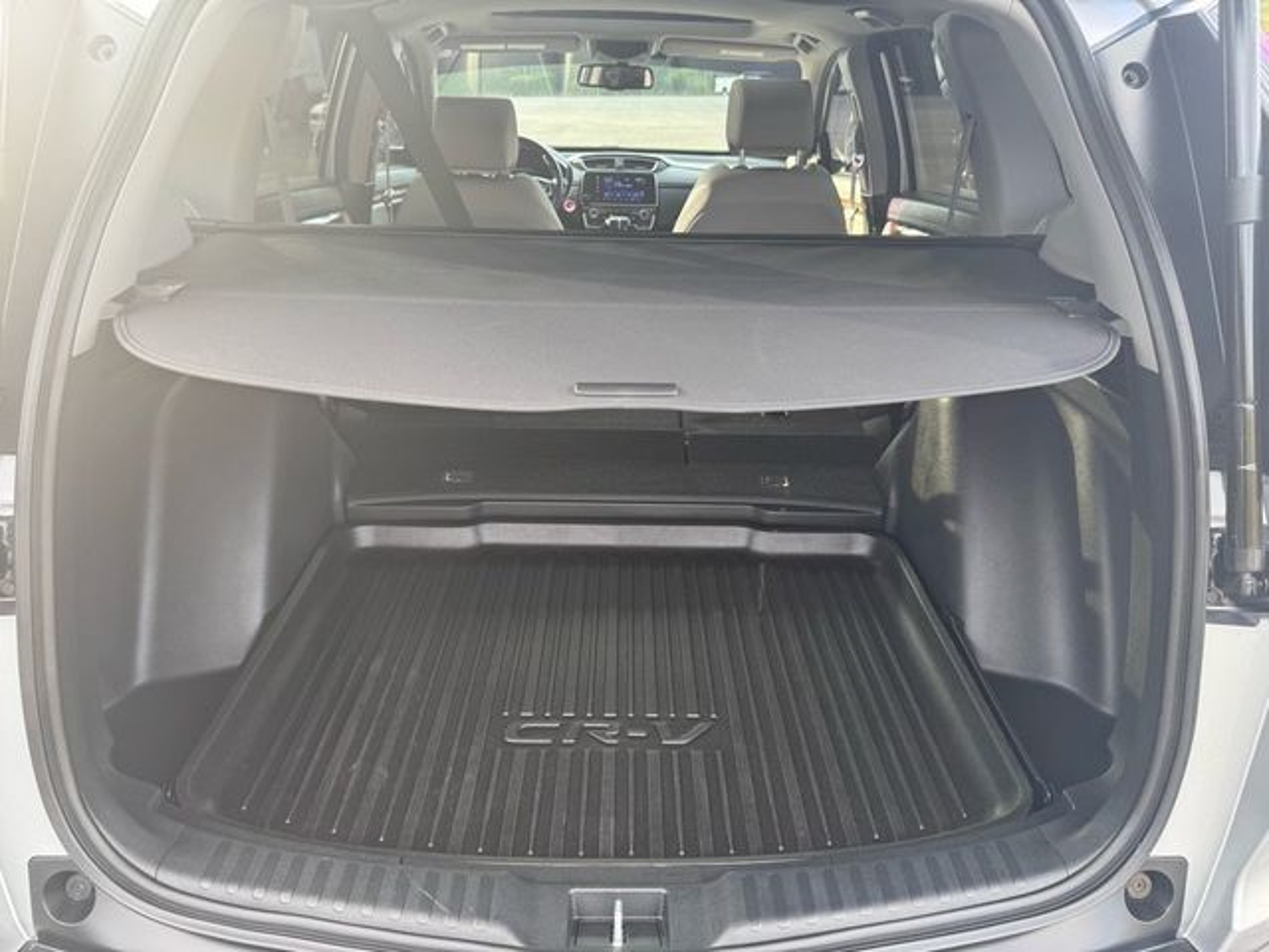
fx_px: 880
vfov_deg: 56.8
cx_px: 634
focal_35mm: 24
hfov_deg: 71.6
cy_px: 476
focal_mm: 6.76
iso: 100
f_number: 1.78
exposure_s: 1/121
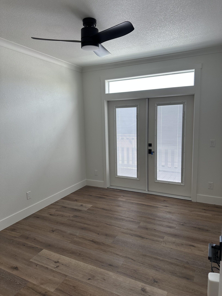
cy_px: 148
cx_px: 111
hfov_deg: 56.8
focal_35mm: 24
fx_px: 205
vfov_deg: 71.6
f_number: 1.78
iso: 80
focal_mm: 6.86
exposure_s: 1/145
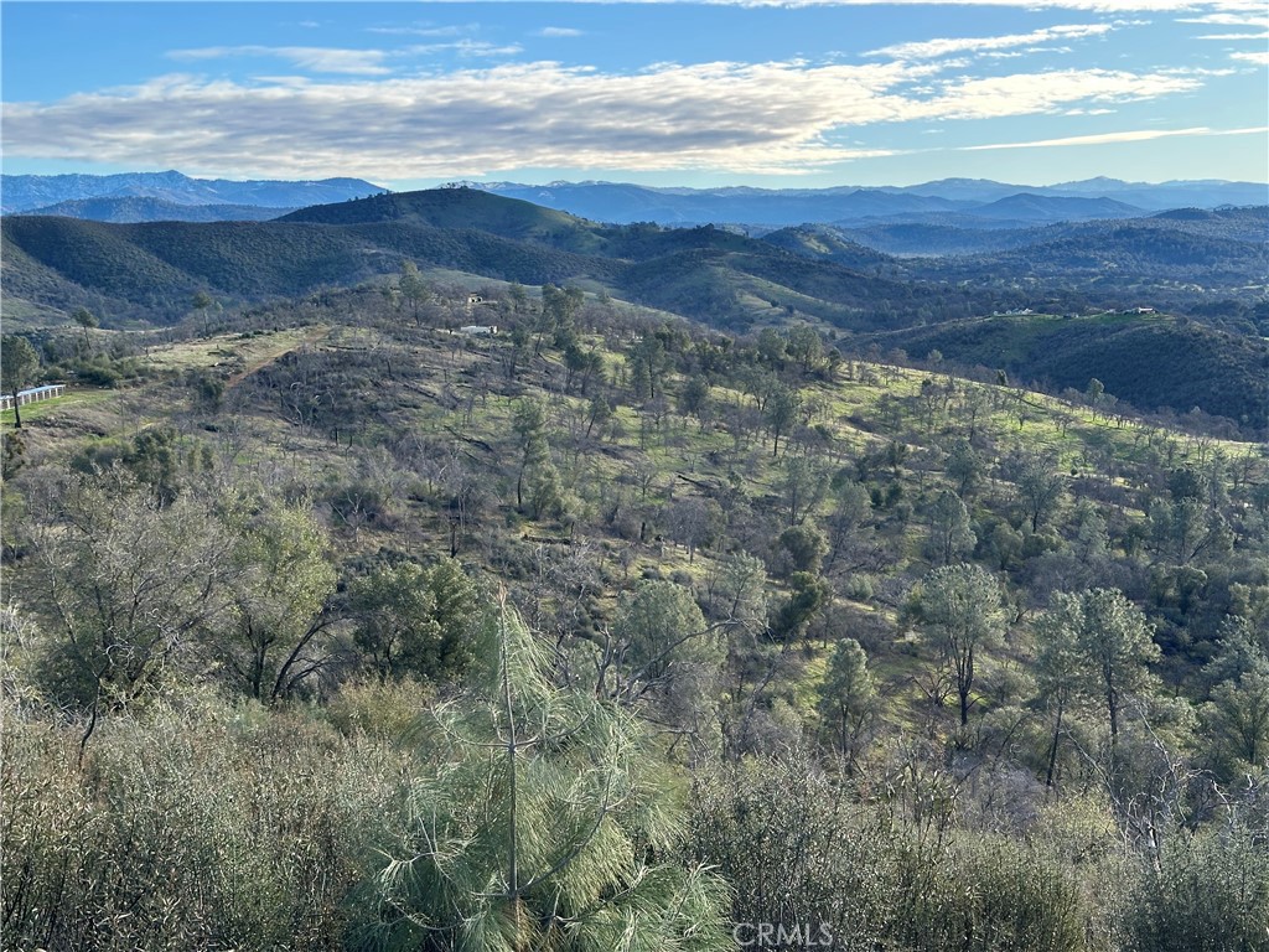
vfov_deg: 30.3
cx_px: 634
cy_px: 476
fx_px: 1760
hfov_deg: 39.7
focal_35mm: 48
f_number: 1.78
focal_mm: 6.86
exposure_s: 1/1085
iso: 64
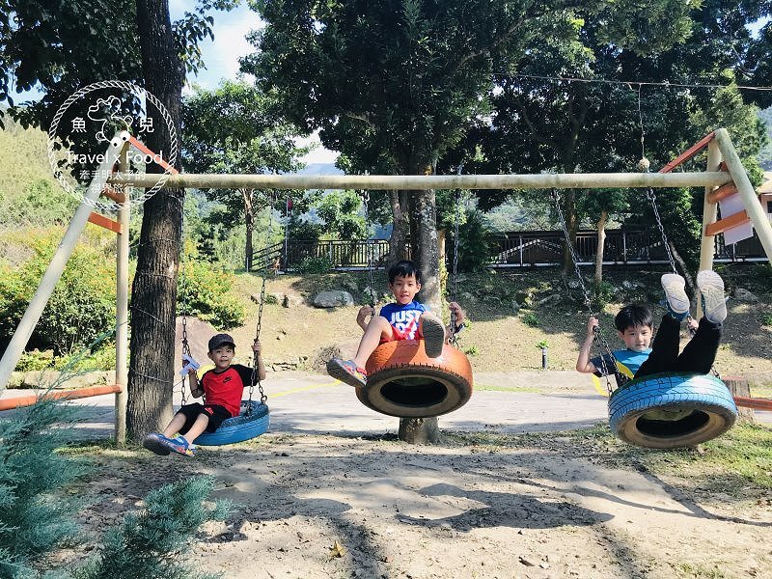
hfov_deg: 63.4
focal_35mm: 28
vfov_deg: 49.7
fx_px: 624
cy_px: 290
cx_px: 386
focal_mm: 3.99
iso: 20
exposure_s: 1/656
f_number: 1.8
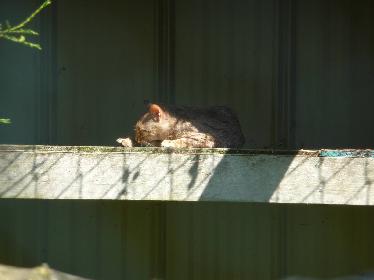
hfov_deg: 7.1
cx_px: 187
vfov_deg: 5.3
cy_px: 140
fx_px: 3025
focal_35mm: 280
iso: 125
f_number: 4.9
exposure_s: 1/125
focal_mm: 47
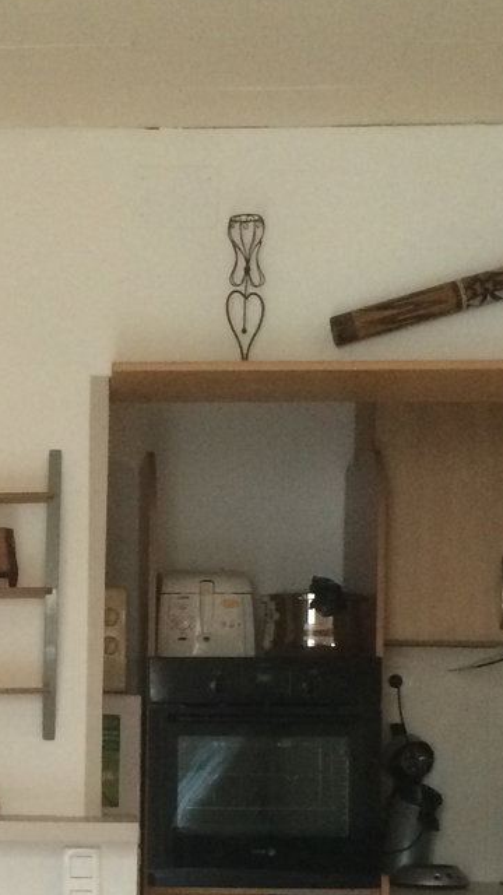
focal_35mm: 79
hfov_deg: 14.8
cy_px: 730
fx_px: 1873
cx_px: -80
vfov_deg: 26.3
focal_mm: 4.15
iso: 250
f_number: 2.2
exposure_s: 1/33
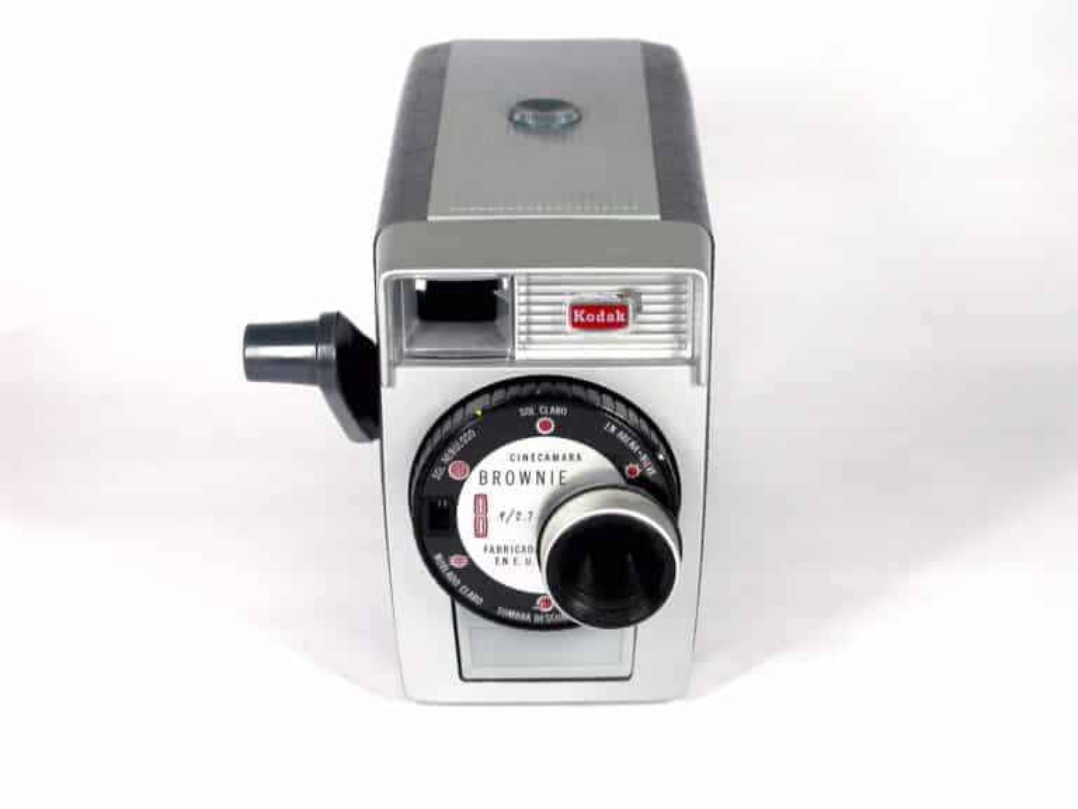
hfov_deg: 23.6
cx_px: 539
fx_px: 2585
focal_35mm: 83
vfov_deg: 17.8
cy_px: 404
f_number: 3.6
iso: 100
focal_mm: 17.3
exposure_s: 1/70.7
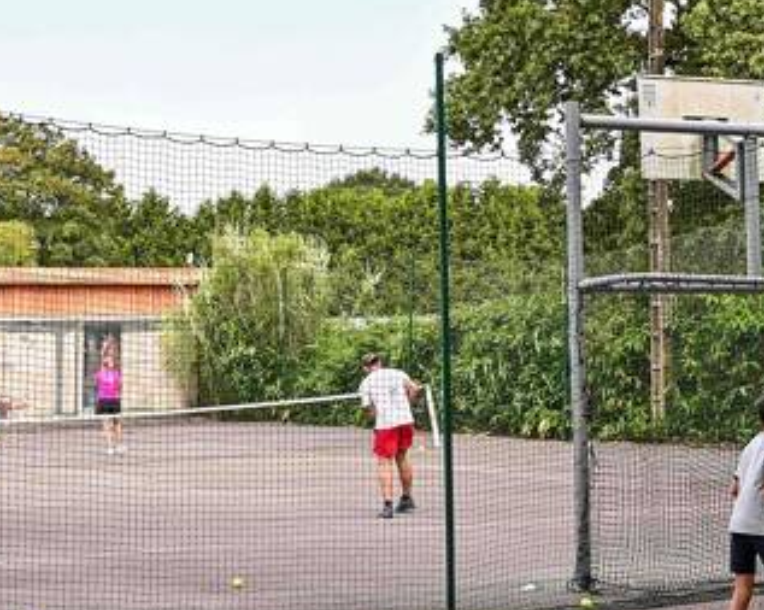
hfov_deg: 23.9
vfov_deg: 19.1
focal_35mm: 80
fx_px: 1807
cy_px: 207
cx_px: 398
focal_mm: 30
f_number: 8
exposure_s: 1/200
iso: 280
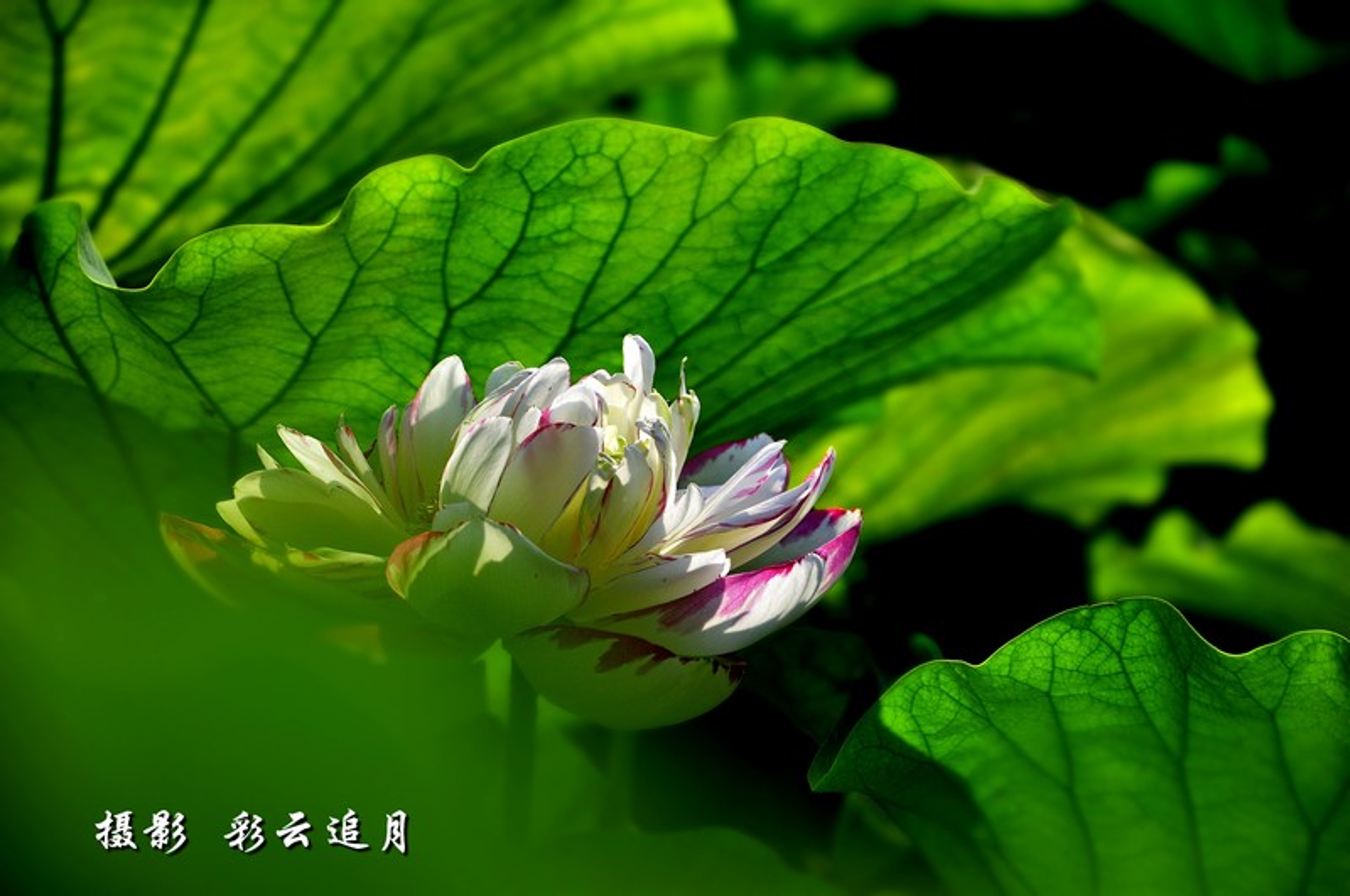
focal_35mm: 158
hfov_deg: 13.1
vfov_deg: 8.7
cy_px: 448
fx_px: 5898
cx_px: 675
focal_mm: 105
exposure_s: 1/1250
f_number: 6.3
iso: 400
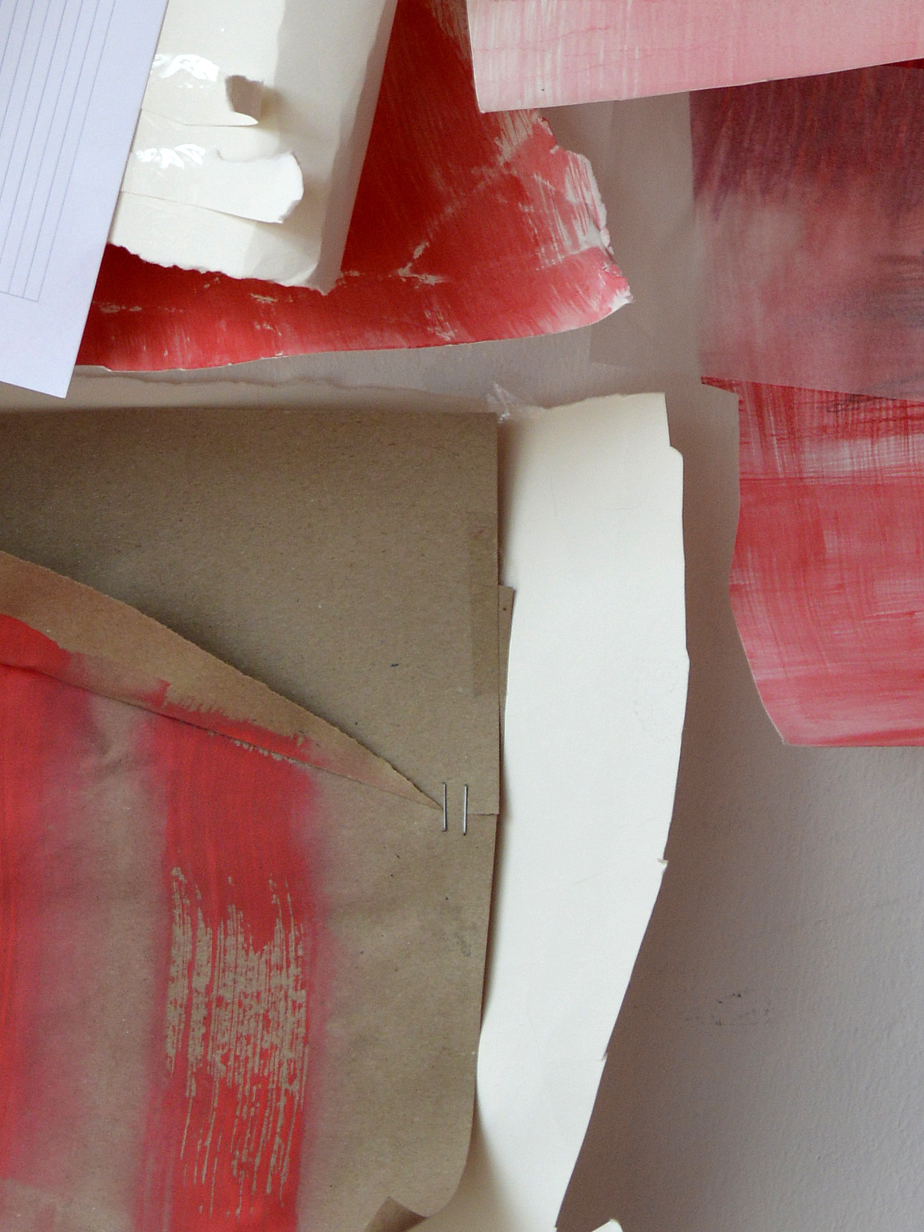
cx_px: -242
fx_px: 4556
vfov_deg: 14.9
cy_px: -216
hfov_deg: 11.3
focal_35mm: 128
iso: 320
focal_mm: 28
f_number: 5.6
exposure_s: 1/125
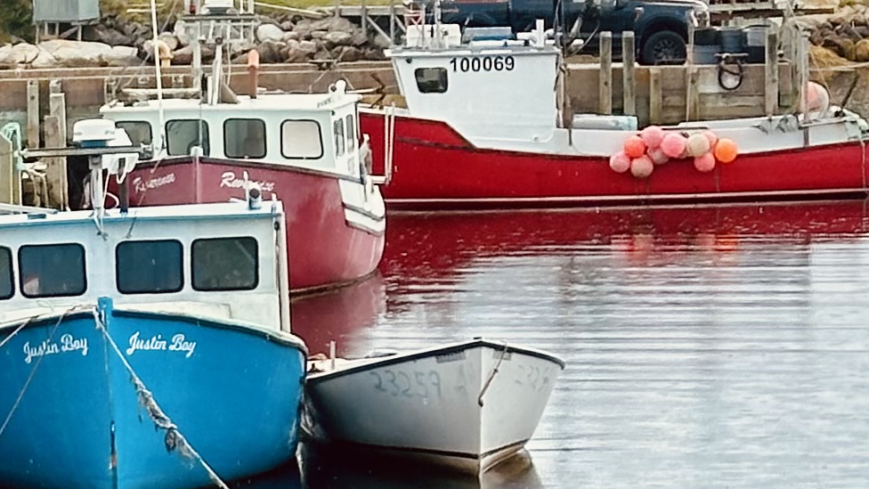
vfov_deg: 12.2
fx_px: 2281
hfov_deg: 21.0
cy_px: 227
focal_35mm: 99
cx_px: 64
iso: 64
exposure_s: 1/638
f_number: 1.78
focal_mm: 6.86
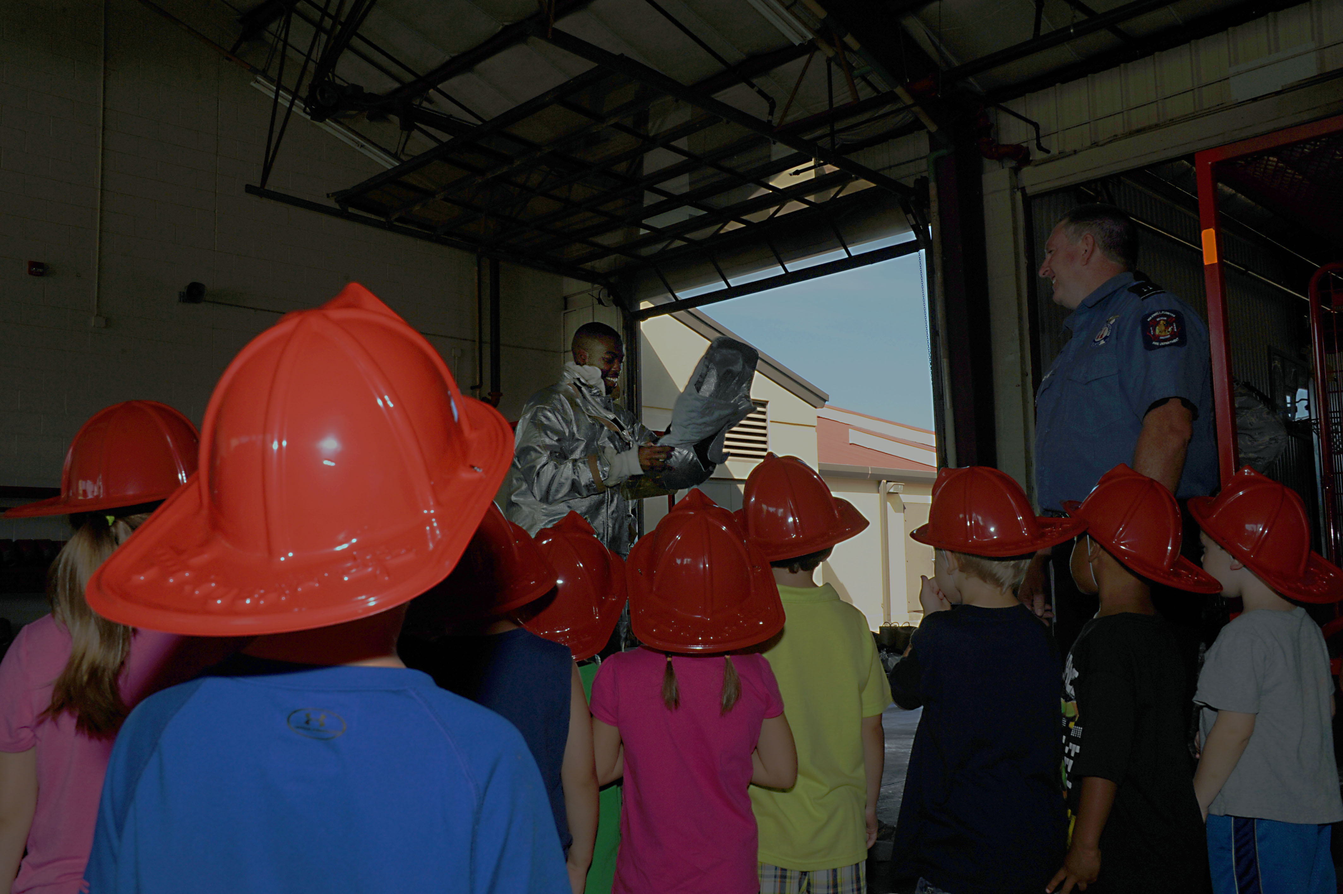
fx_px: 1193
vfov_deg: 41.1
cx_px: 672
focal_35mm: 32
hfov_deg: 58.7
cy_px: 447
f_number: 16
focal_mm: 32
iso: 320
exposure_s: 1/125
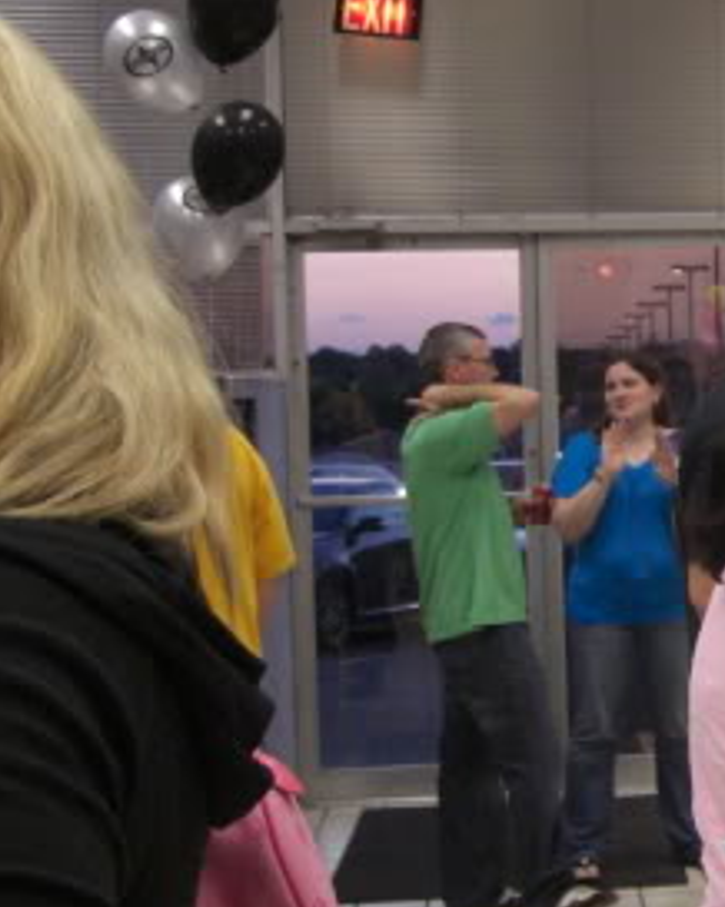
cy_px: 392
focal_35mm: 87
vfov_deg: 22.0
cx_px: 1058
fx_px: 2336
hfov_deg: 16.3
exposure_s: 1/100
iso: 400
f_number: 2.8
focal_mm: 7.9
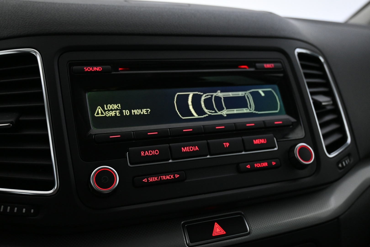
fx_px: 347
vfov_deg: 39.1
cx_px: 185
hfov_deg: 56.1
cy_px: 124
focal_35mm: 34
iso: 2200
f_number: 4
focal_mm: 22.5
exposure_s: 1/40
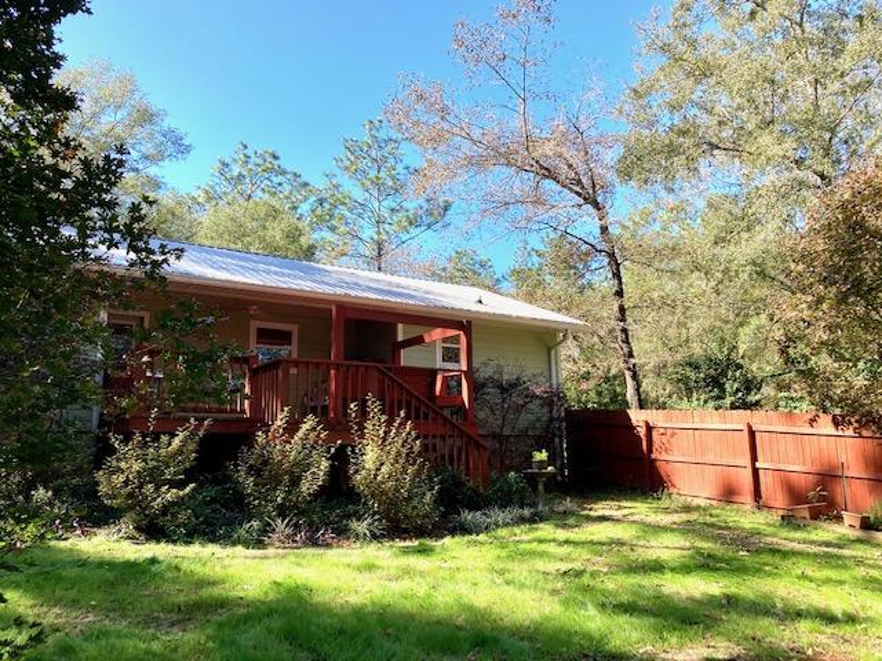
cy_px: 330
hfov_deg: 63.4
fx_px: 713
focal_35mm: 28
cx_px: 441
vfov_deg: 49.7
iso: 20
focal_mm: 3.99
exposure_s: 1/552
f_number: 1.8
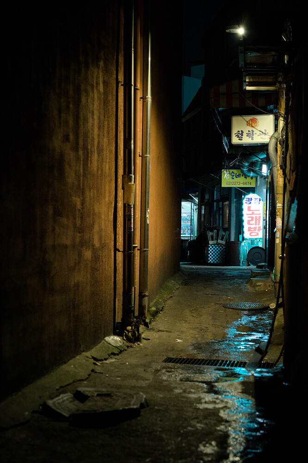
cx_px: 154
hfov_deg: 20.5
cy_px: 232
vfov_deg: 30.4
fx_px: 851
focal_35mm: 66
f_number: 4
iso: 4000
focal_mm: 66.3
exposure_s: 1/160
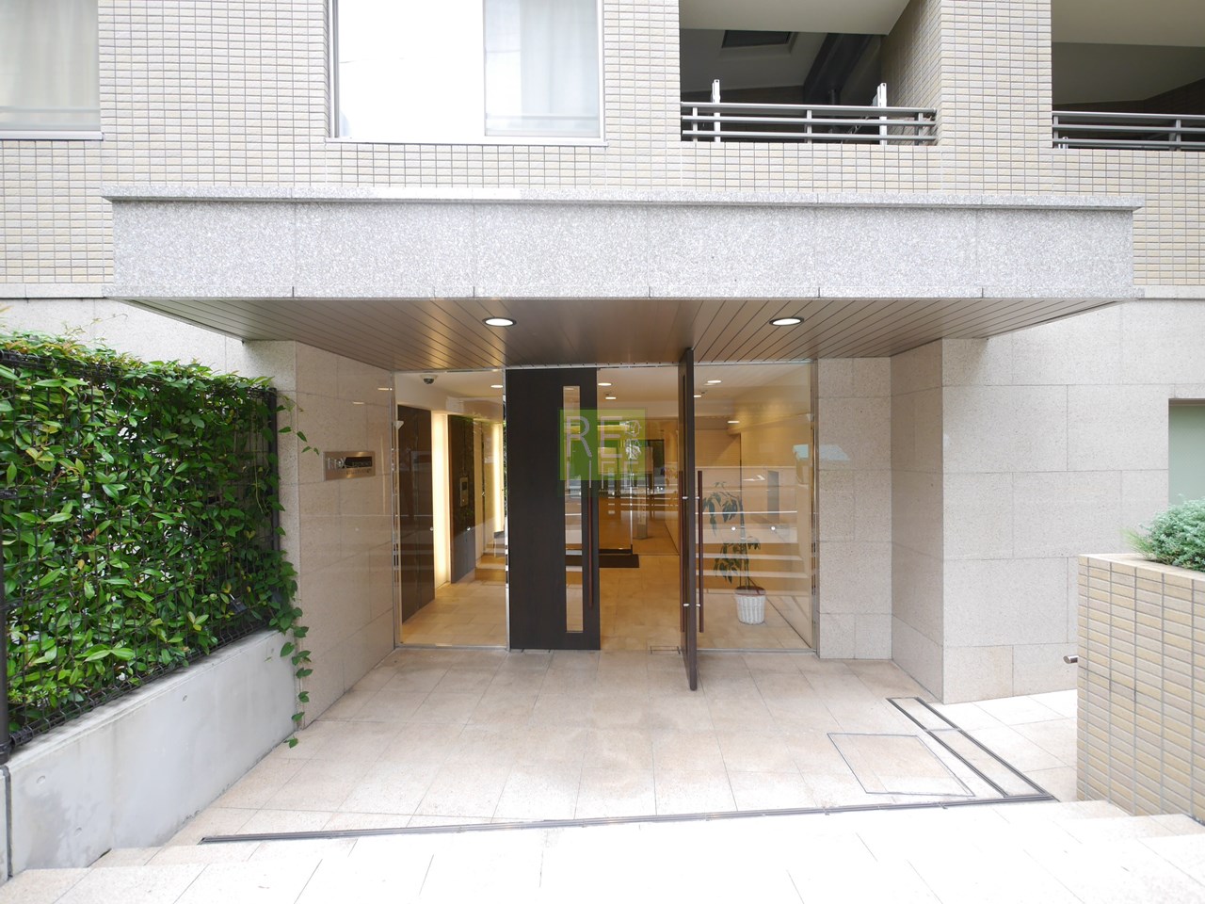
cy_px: 452
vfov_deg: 85.7
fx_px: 487
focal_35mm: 14
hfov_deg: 102.1
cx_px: 602
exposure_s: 1/60
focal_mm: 7
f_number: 4
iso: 320
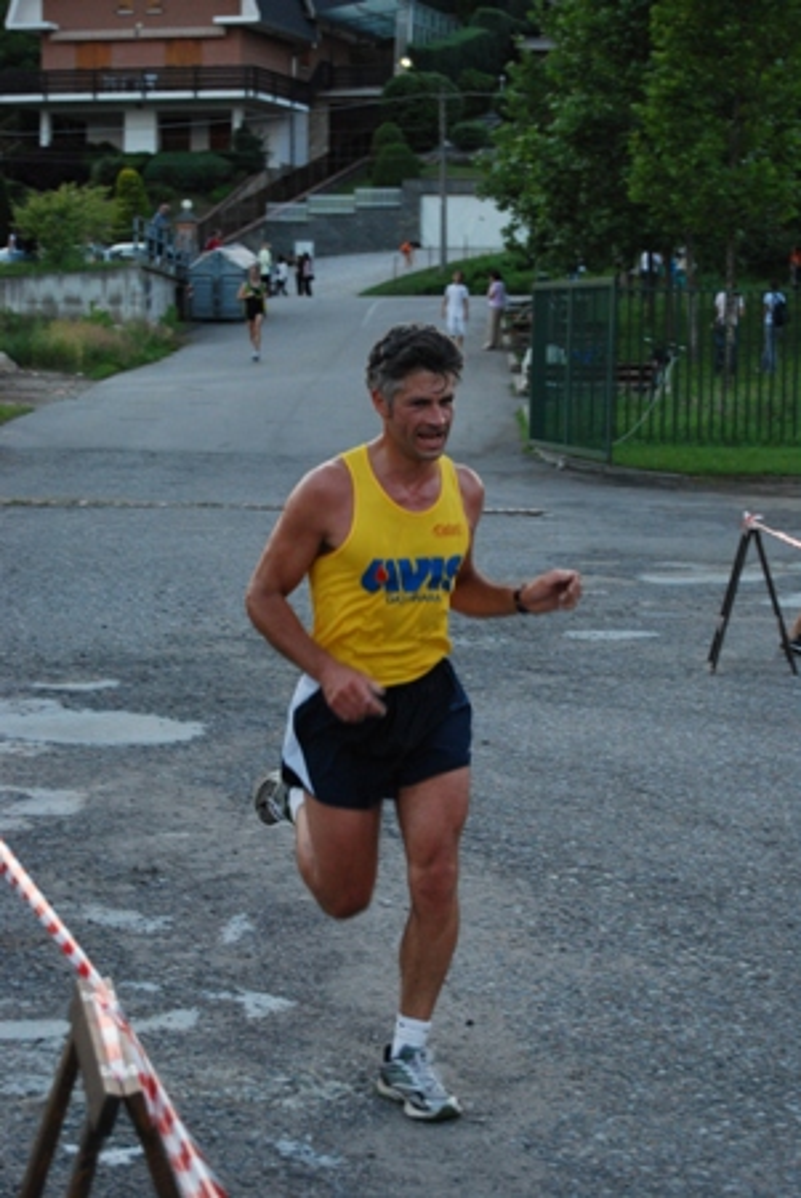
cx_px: 400
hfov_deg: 16.6
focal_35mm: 82
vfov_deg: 24.6
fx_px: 2747
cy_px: 599
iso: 800
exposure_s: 1/125
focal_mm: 55
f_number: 5.6
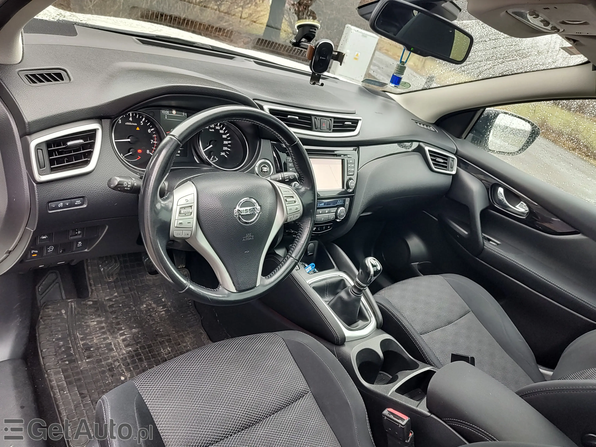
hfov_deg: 73.9
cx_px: 298
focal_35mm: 23
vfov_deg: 58.9
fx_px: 396
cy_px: 224
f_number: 1.8
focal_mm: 5.56
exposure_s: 1/100
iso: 169
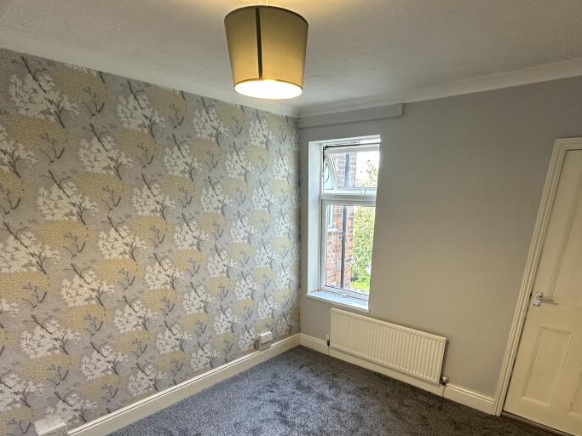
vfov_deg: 60.3
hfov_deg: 78.9
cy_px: 323
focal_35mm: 21
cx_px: 313
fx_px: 353
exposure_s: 1/99
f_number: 2.2
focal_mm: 2.22
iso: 320
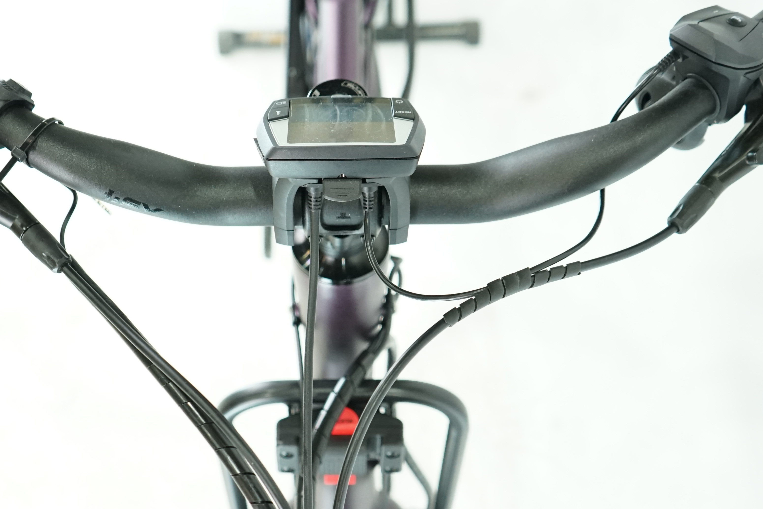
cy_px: 335
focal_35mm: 54
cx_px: 340
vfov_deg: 24.9
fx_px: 1144
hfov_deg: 36.8
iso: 1600
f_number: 3.5
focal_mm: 28
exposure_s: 1/200
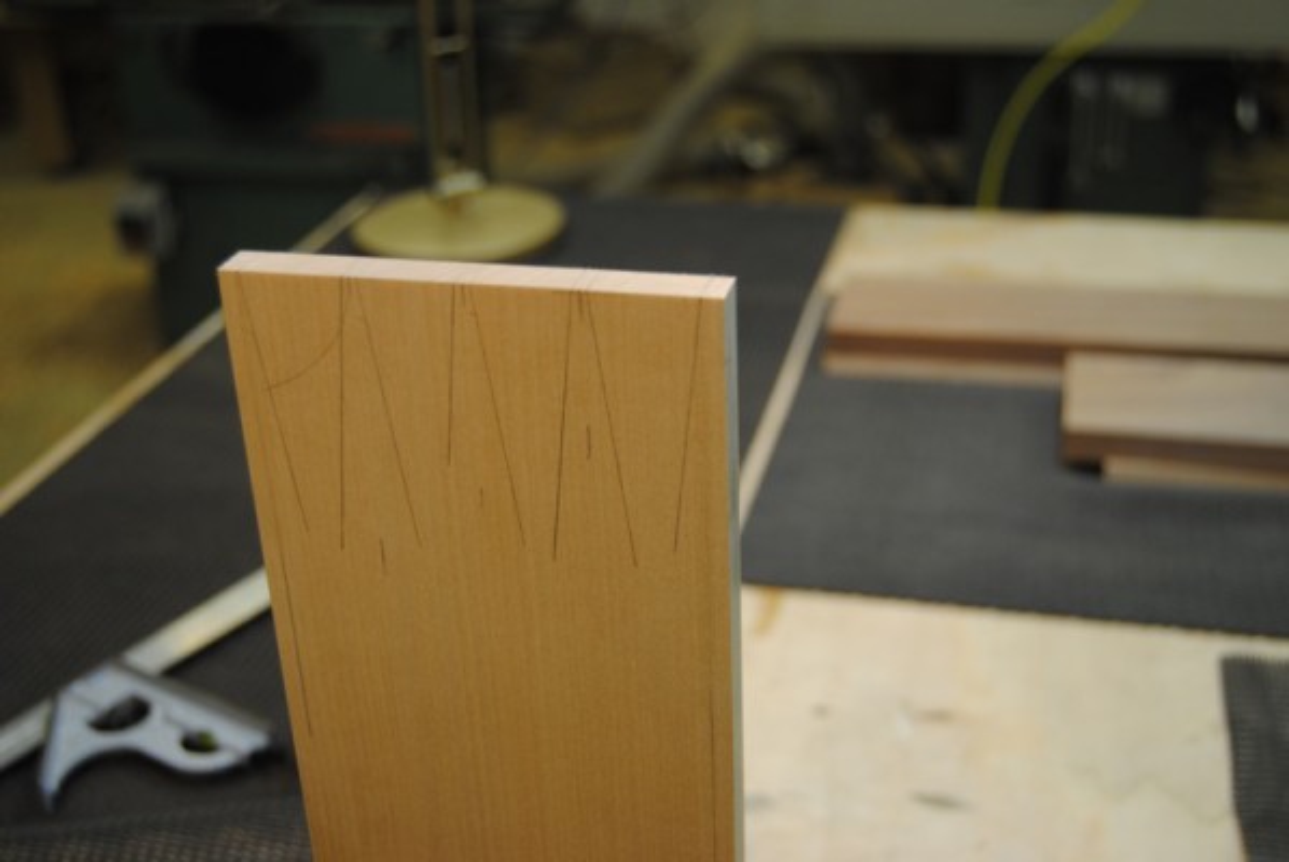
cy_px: 431
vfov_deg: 28.1
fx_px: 1720
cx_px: 644
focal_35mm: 48
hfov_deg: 41.1
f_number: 4.5
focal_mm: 32
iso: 250
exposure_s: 1/30
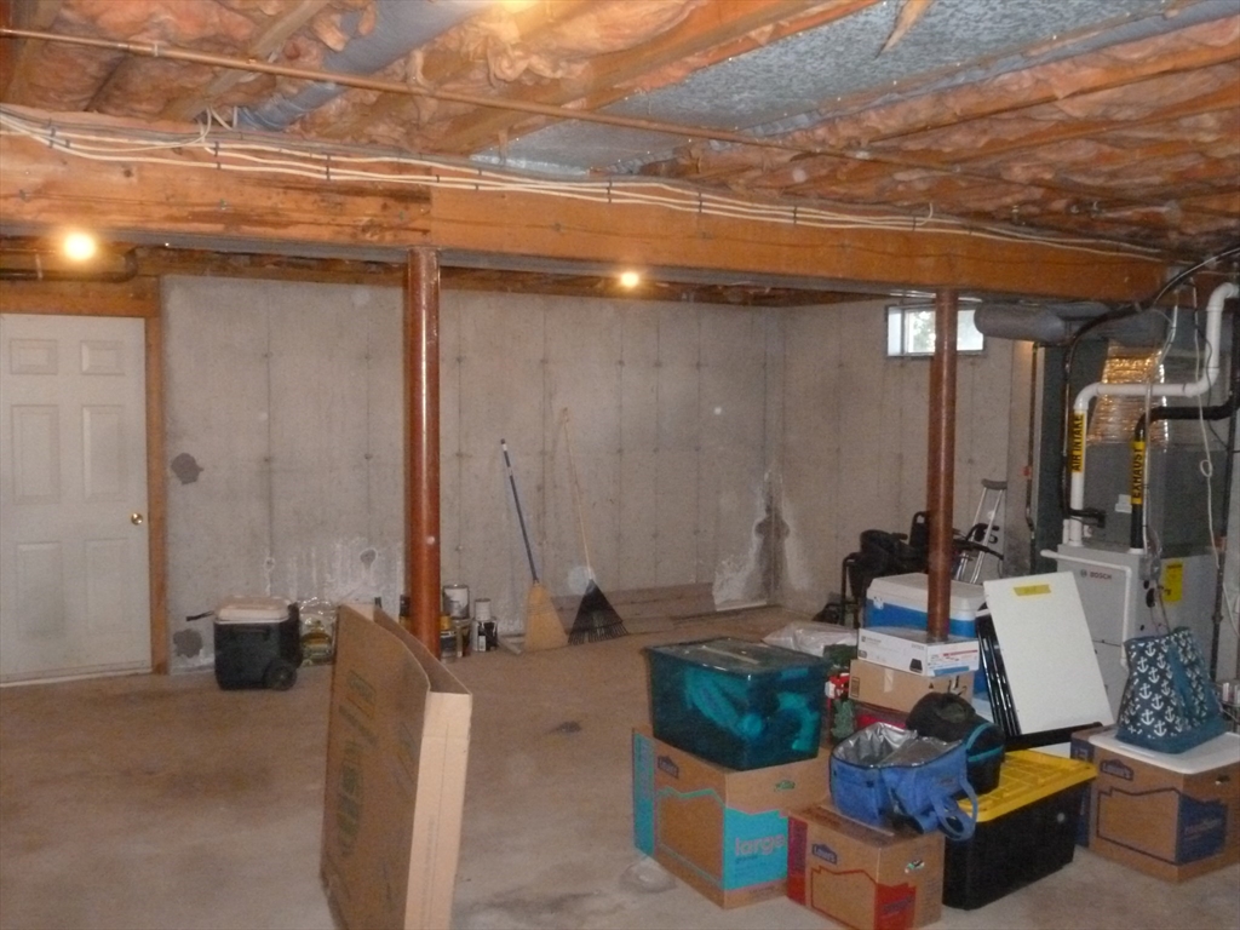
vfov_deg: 42.9
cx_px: 620
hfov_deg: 55.4
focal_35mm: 33
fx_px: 1182
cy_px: 465
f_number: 3.6
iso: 1000
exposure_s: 1/60
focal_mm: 5.9
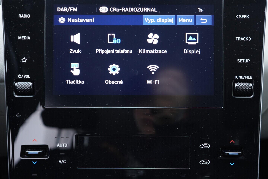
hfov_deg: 53.1
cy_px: 90
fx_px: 268
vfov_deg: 36.9
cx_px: 134
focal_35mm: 36
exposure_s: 1/40
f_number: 2.8
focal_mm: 24
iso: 400
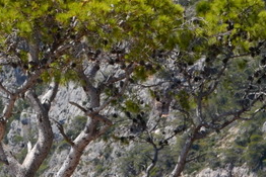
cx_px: -58
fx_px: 1560
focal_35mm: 211
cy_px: 59
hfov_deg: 9.6
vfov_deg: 6.5
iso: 400
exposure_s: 1/400
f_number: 11
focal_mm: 46
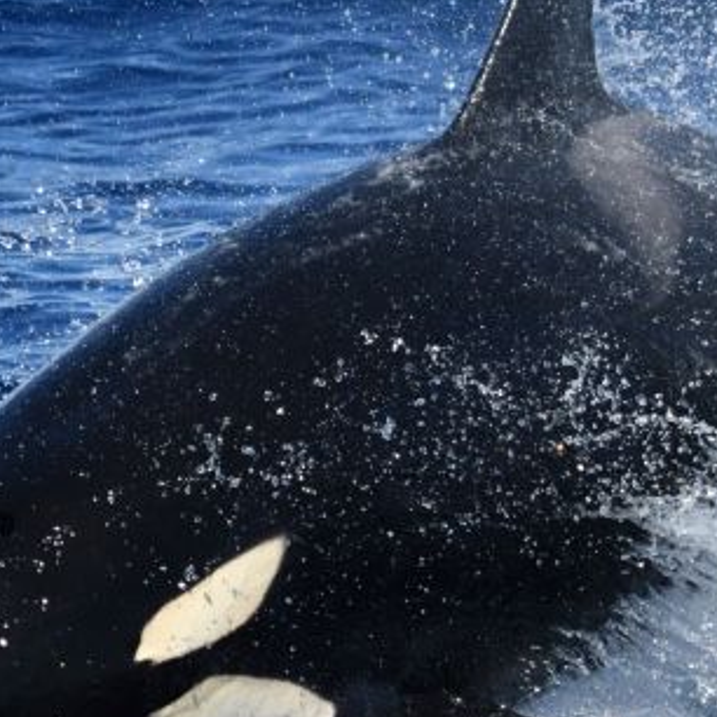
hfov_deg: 2.3
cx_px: 555
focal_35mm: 756
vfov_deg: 2.3
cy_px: 430
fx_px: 17716
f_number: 6
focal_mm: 340
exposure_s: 1/8000
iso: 1000
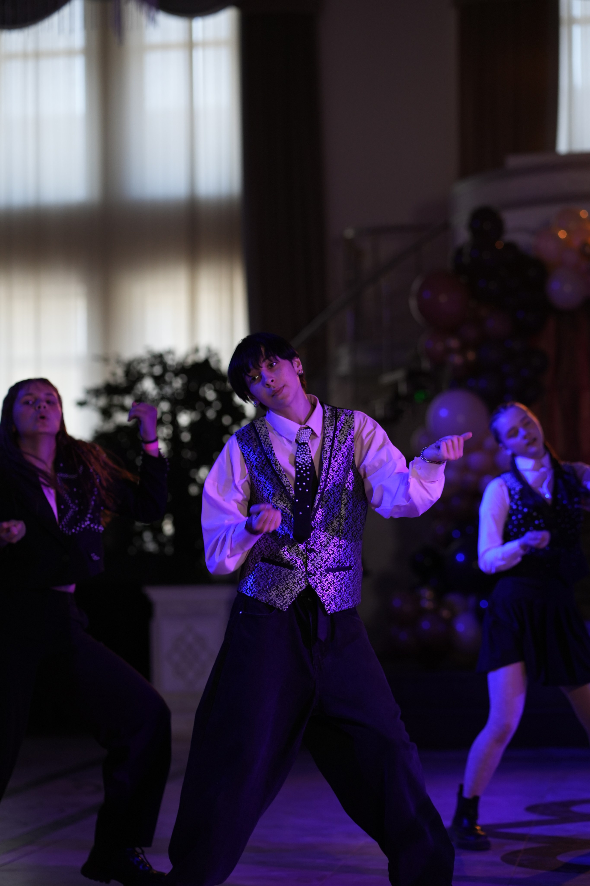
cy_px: 443
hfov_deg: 16.1
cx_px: 295
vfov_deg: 23.9
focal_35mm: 85
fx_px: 2089
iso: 800
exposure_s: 1/400
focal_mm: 85
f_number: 2.2
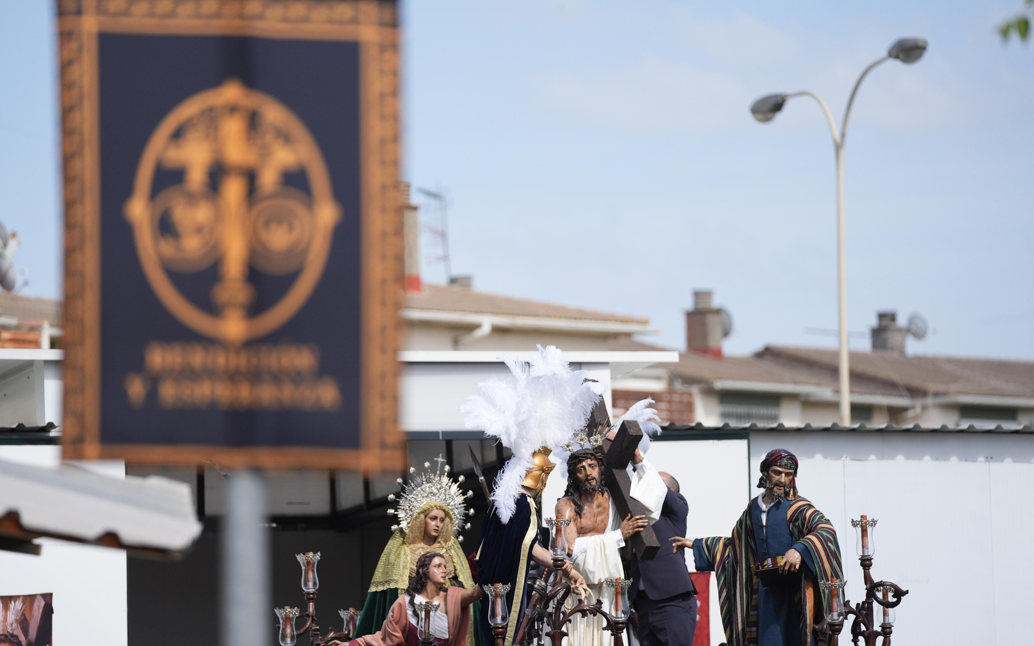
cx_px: 492
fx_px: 5975
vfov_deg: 6.2
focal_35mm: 212
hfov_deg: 9.9
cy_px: 356
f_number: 2.8
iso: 500
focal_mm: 189
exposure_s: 1/8000
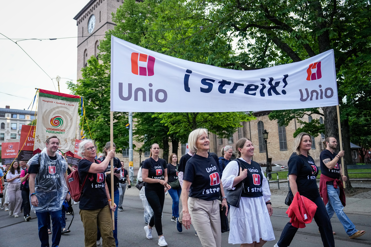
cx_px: 186
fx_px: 309
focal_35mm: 30
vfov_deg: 43.6
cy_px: 124
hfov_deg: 61.9
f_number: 2.8
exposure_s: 1/800
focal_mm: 30
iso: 2000
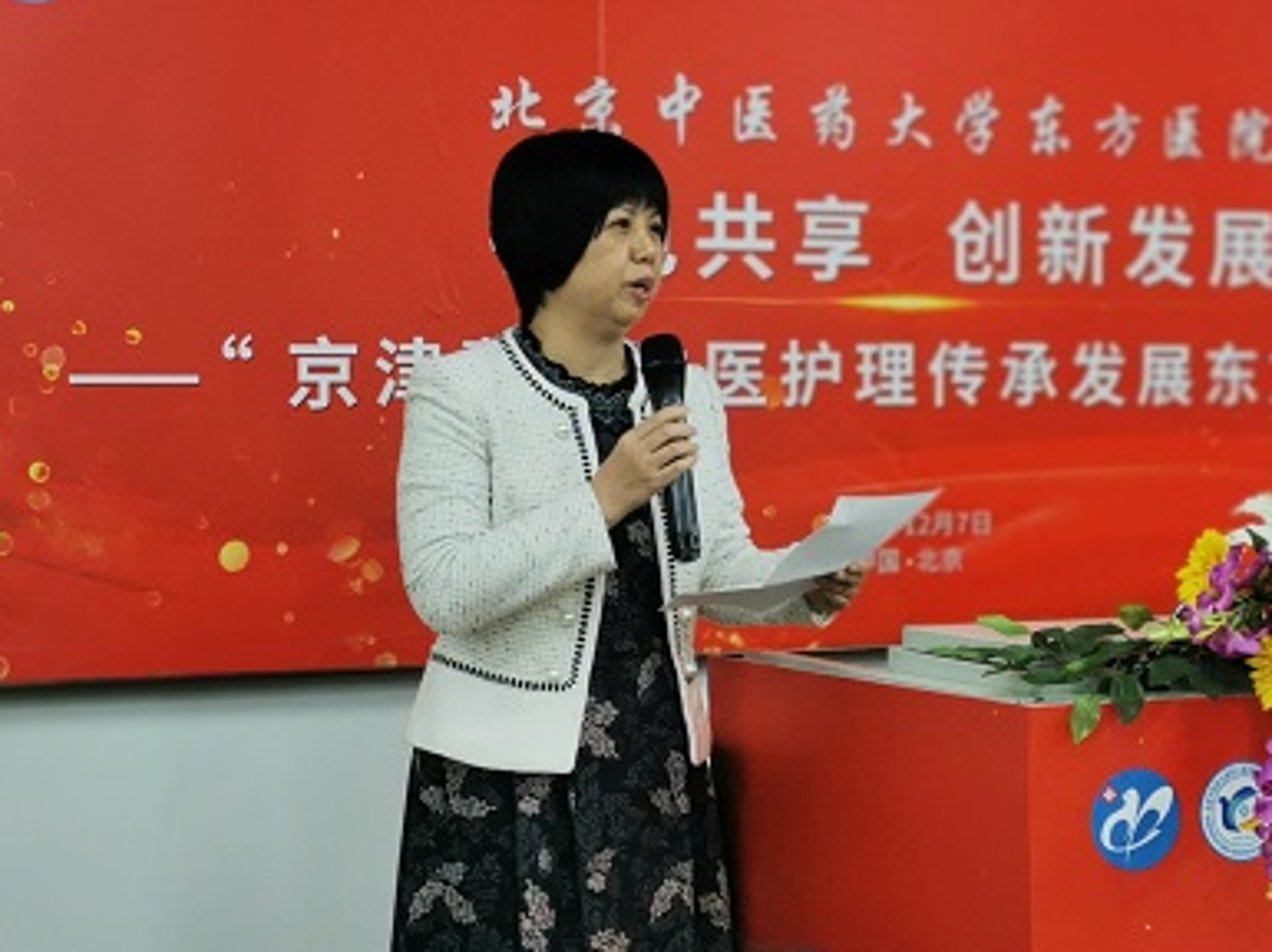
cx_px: 763
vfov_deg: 18.9
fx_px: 2864
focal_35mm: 78
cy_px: 405
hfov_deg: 25.0
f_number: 1.8
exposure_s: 1/50
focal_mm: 5.58
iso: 125
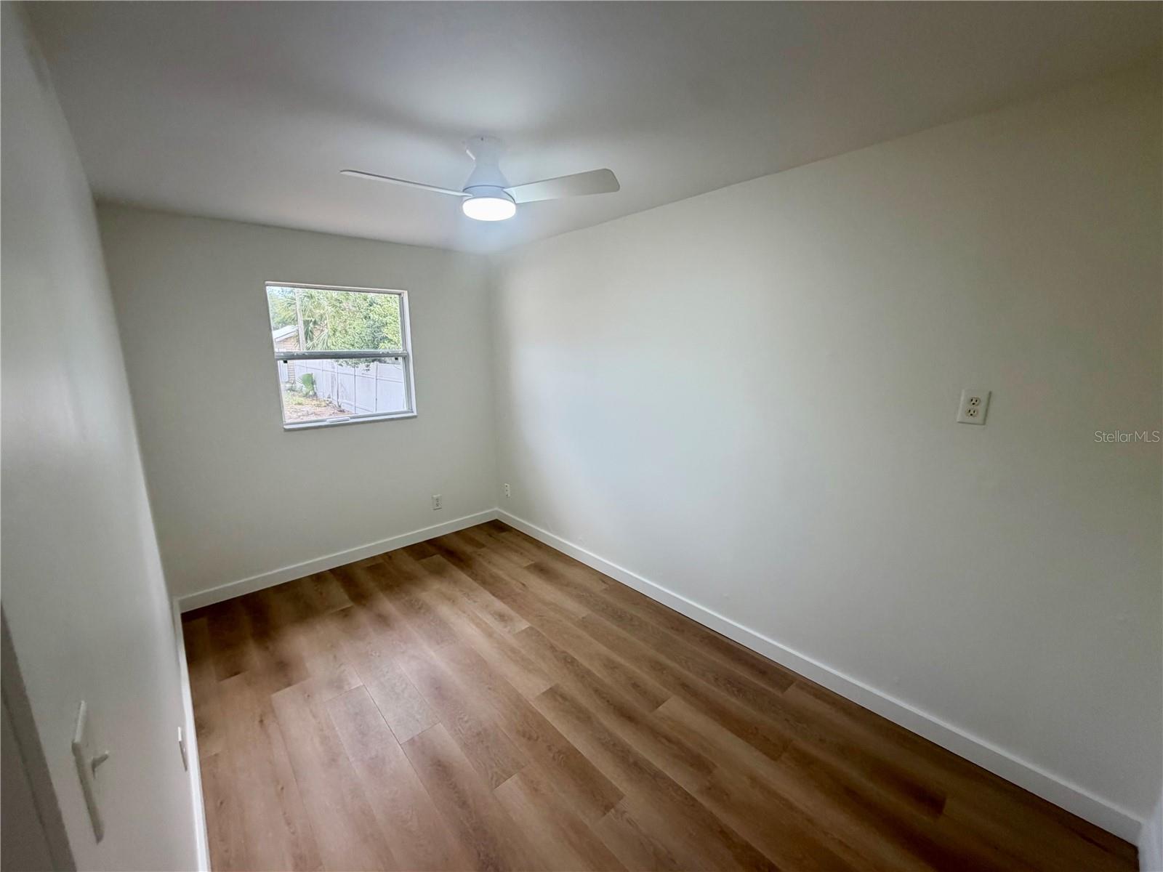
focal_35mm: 14
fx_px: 470
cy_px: 436
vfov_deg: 85.7
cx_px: 582
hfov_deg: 102.1
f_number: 2.2
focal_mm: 2.22
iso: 200
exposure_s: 1/120
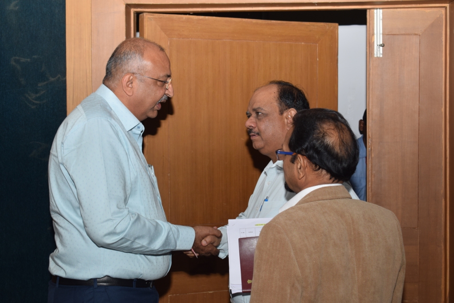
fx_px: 795
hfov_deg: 31.9
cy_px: 152
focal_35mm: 63
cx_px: 227
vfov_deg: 21.6
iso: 400
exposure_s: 1/100
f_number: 6.3
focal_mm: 42
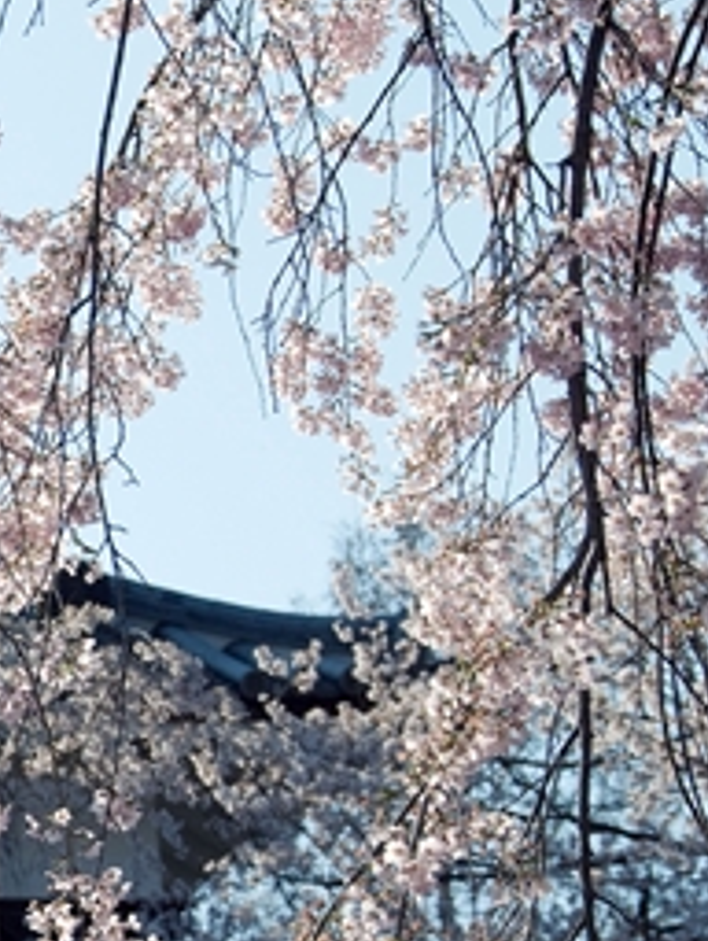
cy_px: 699
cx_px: -524
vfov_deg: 1.6
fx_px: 33133
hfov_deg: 1.2
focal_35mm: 1218
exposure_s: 1/400
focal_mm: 270
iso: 200
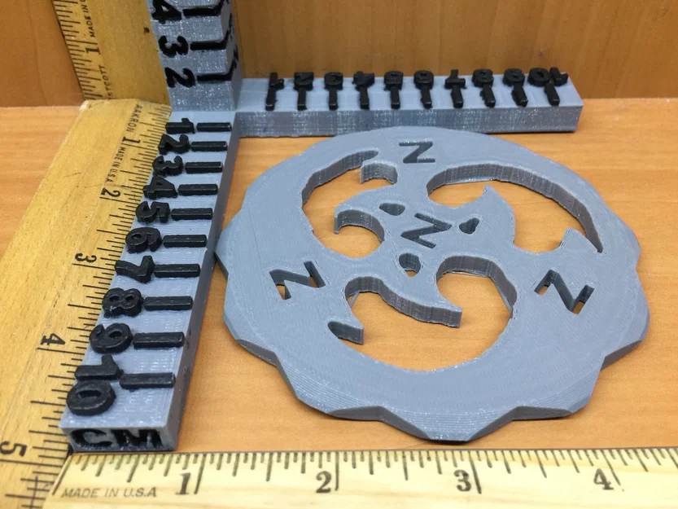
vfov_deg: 48.2
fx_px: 568
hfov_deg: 61.7
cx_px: 339
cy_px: 254
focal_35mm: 29
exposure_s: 1/15
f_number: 2.2
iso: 50
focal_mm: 4.15
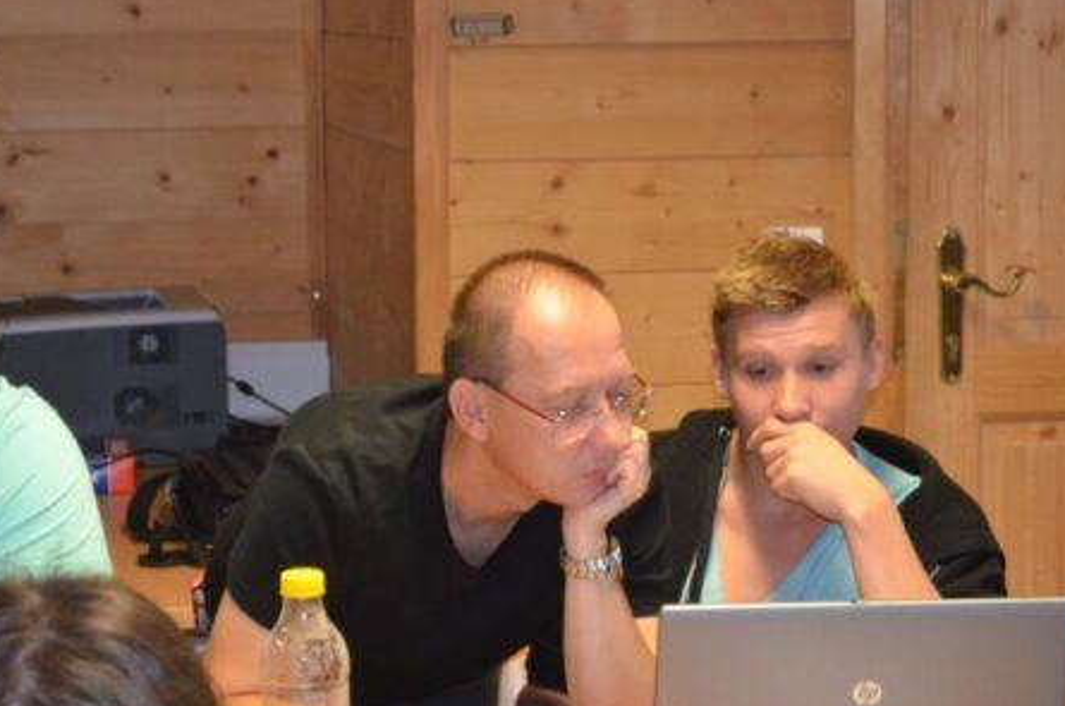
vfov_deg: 11.5
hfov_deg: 17.3
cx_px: 519
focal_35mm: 119
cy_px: 381
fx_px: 3506
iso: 3200
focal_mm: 55
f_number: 5.6
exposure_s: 1/60
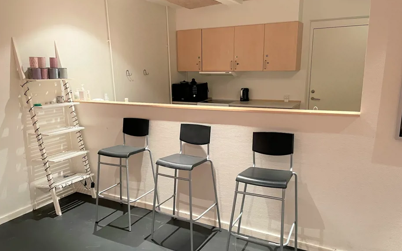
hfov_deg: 66.5
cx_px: 198
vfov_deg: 44.5
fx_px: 307
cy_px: 138
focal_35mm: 28
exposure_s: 1/50
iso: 500
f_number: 1.6
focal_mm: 4.2
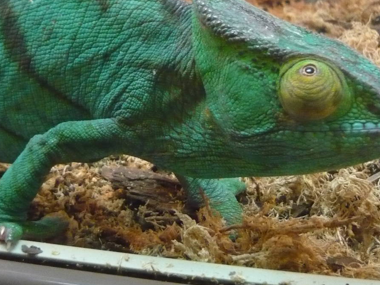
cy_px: 87
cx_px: 102
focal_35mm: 59
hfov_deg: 32.2
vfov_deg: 24.6
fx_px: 648
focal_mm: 5.5
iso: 800
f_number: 2.8
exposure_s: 1/15
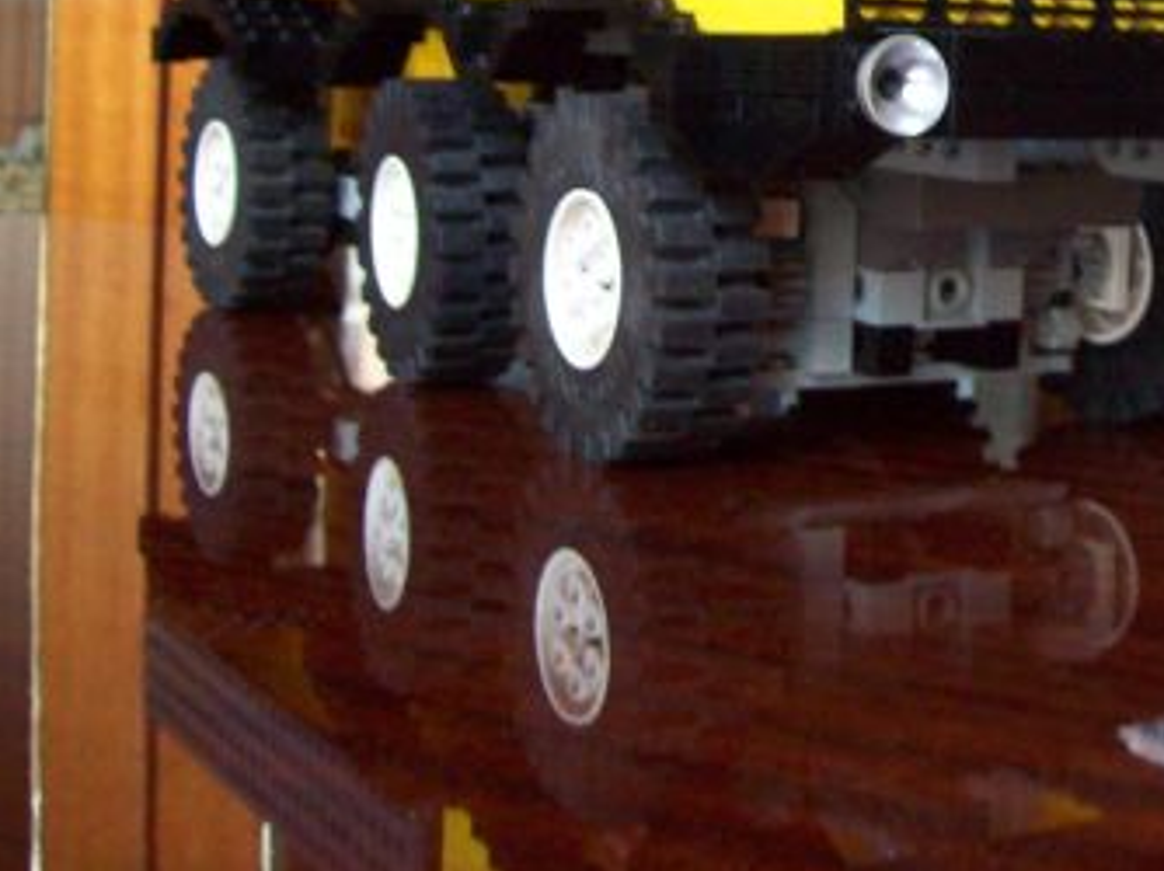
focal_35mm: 69
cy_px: 42
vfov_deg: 20.7
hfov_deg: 27.3
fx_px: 2319
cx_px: 1028
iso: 160
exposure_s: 1/20.6
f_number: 2.7
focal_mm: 6
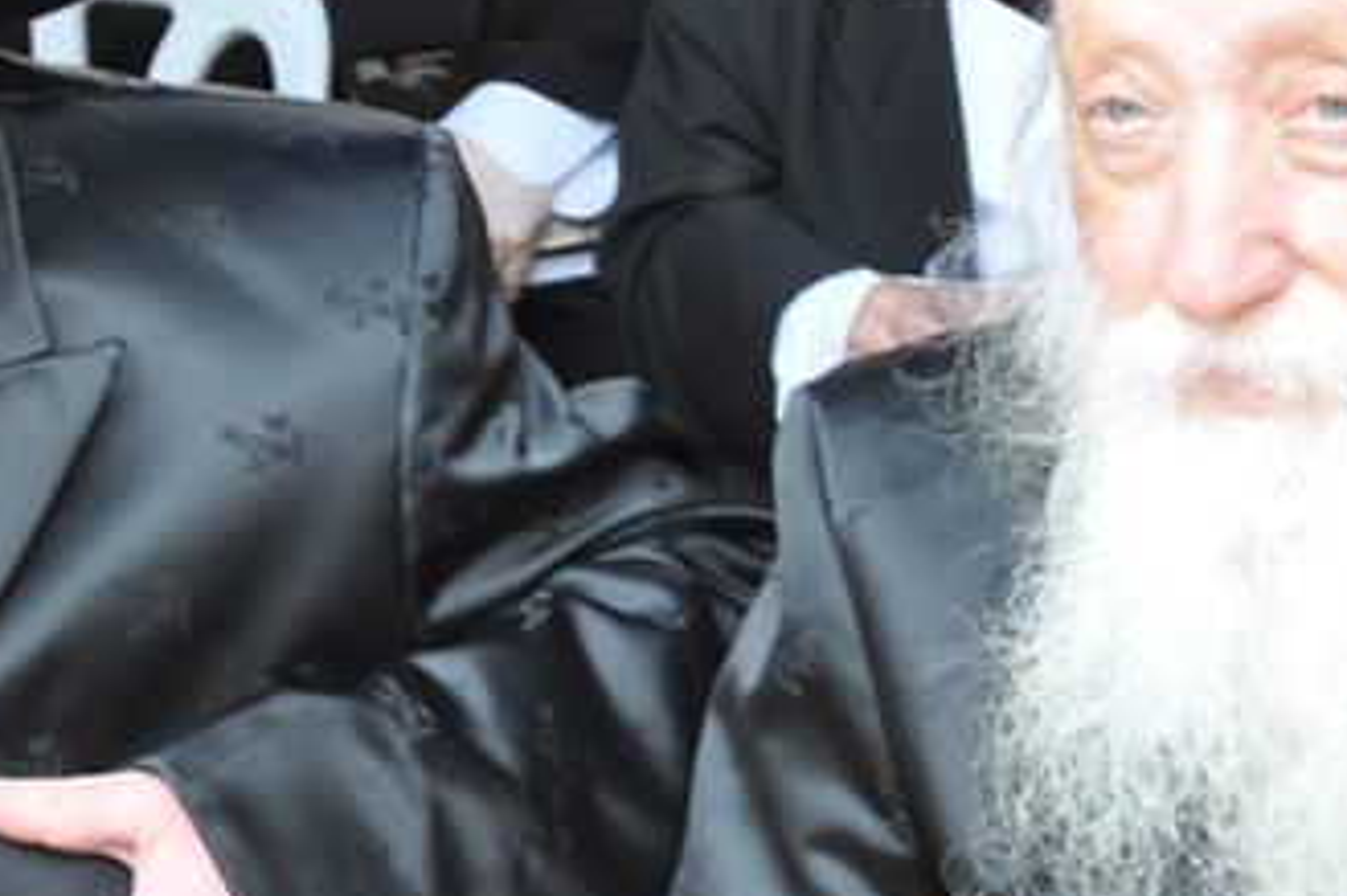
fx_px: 3141
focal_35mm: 84
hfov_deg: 23.4
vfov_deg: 16.1
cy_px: 123
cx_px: 1273
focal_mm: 18
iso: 400
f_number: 4.5
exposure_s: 1/80
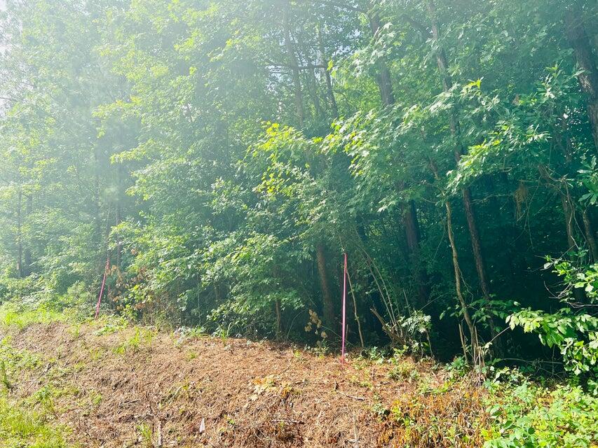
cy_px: 224
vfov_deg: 53.1
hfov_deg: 67.3
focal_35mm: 26
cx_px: 299
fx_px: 449
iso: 50
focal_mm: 5.7
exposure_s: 1/1344
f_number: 1.5
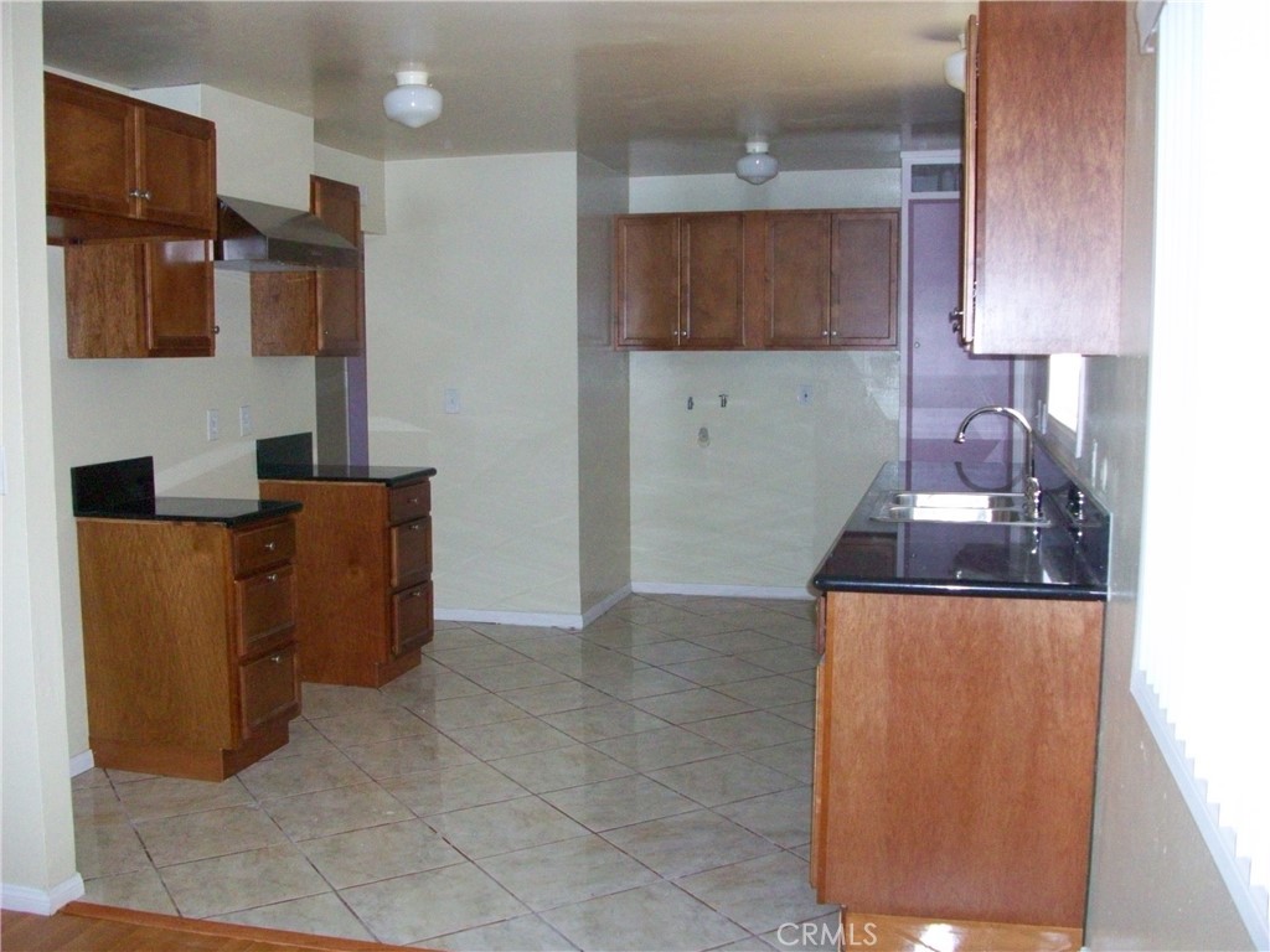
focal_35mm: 34
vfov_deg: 41.8
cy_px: 476
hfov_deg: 54.0
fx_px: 1247
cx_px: 635
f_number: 2.8
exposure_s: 1/60
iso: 320
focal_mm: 5.7
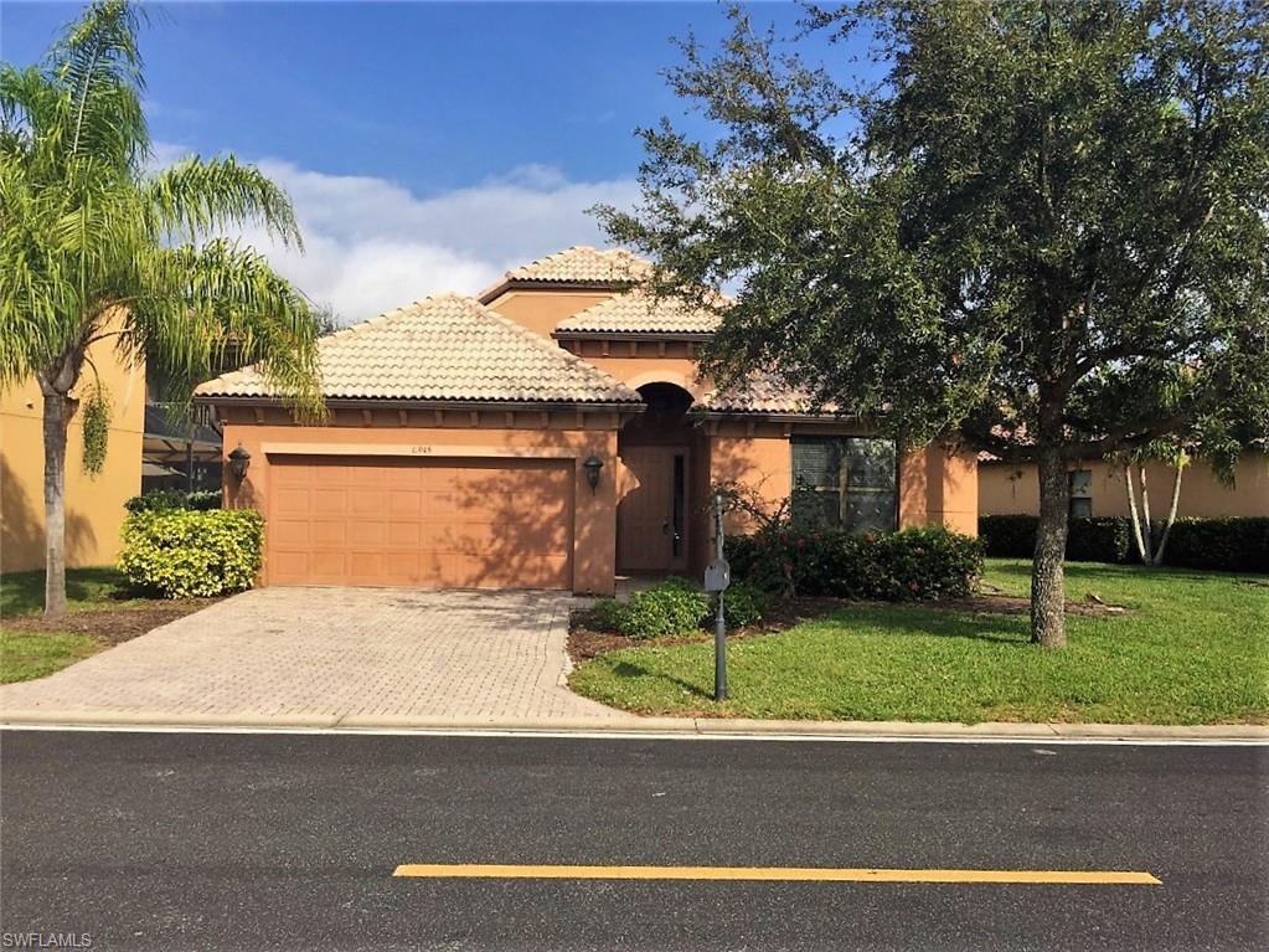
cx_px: 634
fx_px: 1063
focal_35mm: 29
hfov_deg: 61.7
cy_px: 476
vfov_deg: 48.2
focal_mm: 4.15
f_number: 2.2
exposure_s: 1/2326
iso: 32
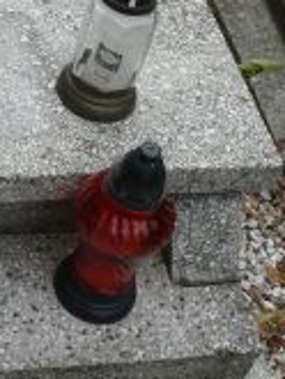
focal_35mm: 102
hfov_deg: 13.9
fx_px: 1118
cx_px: -99
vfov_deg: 18.7
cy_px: -9
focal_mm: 7.4
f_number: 5
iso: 100
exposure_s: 1/200
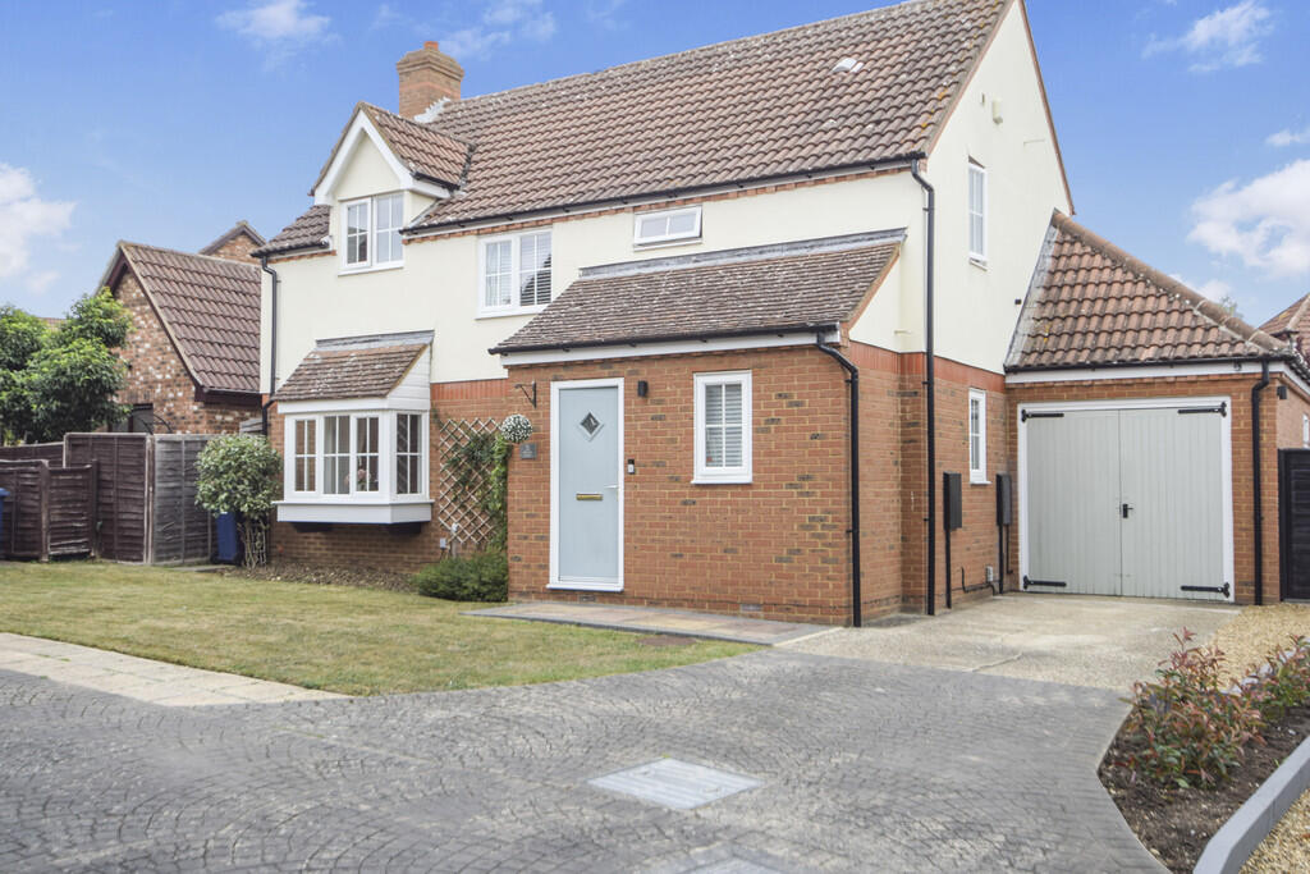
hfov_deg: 57.2
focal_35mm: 33
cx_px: 655
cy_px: 437
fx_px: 1201
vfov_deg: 40.0
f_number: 5.6
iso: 100
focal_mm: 22
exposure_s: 1/200
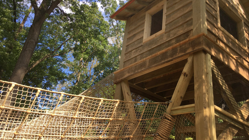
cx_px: 125
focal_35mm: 32
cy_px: 66
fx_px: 211
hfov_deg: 61.0
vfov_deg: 36.7
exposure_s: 1/519
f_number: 2.2
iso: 25
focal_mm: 4.15
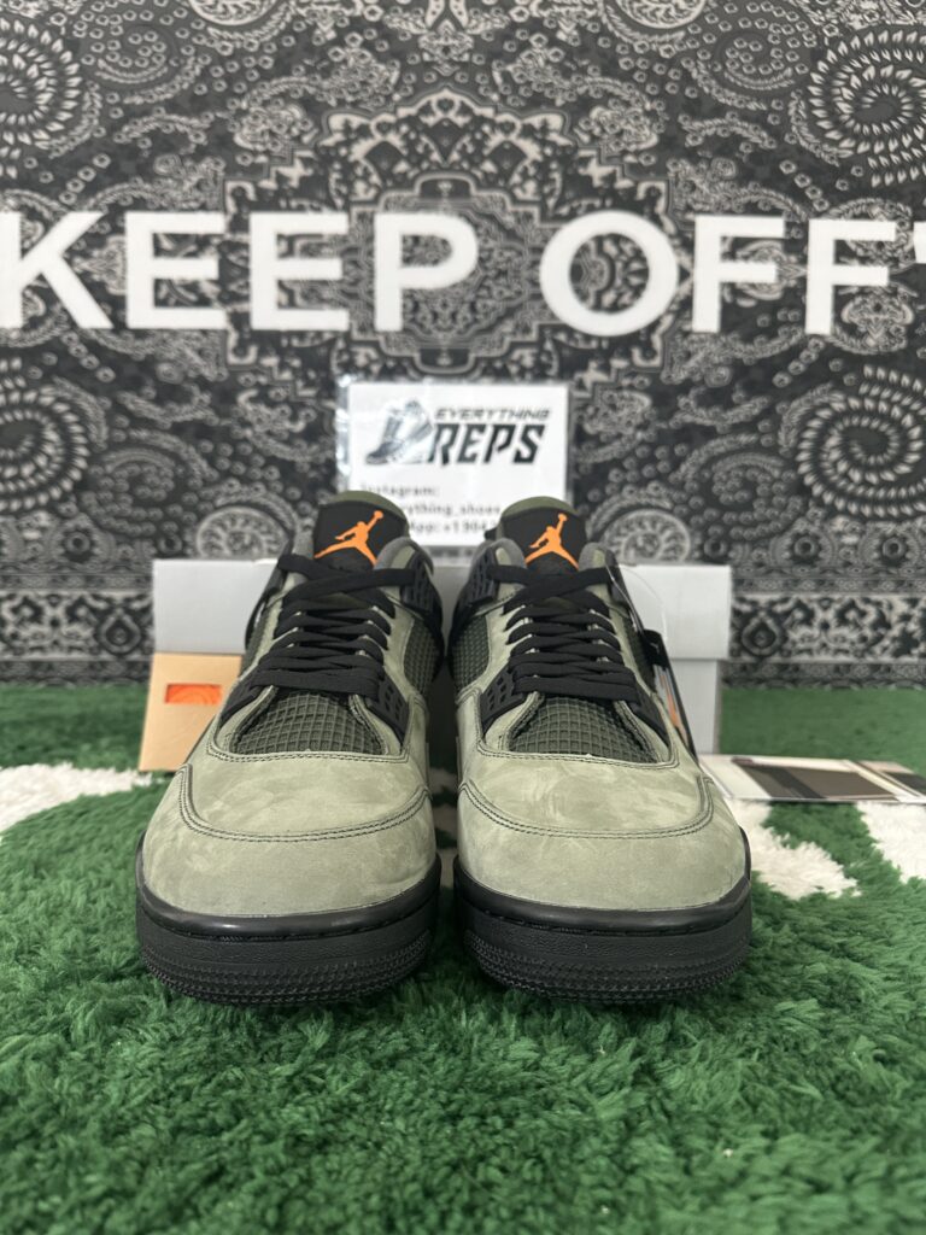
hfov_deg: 56.8
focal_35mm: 24
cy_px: 618
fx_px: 856
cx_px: 463
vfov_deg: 71.6
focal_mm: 6.86
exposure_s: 1/50
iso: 400
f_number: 1.78
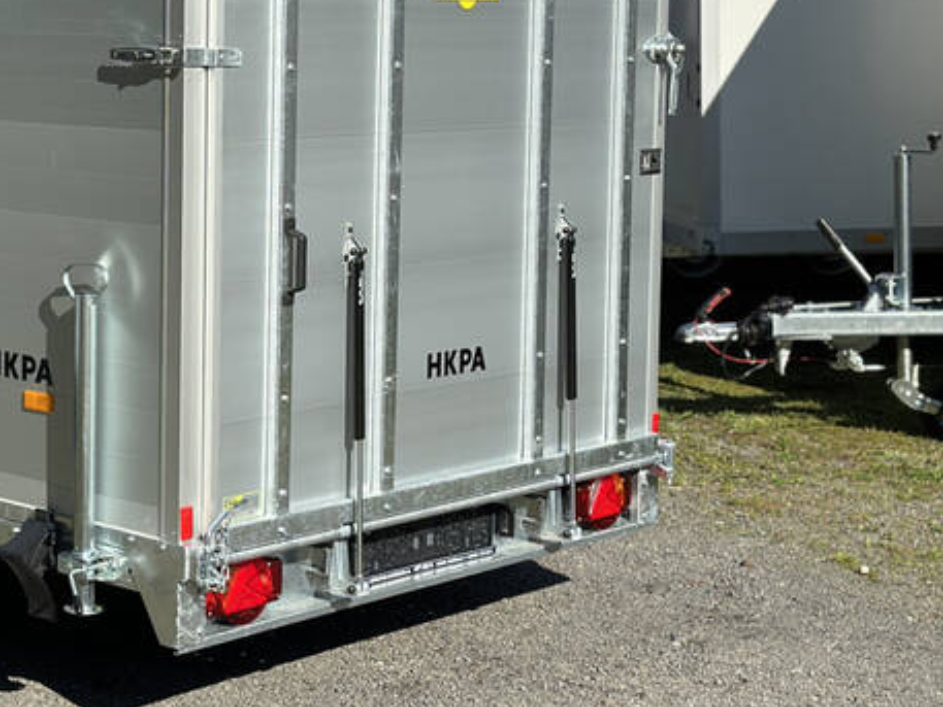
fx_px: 2289
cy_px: 192
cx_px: 124
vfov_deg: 17.5
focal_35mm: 84
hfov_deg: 22.8
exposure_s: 1/5000
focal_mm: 6.86
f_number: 1.78
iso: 100
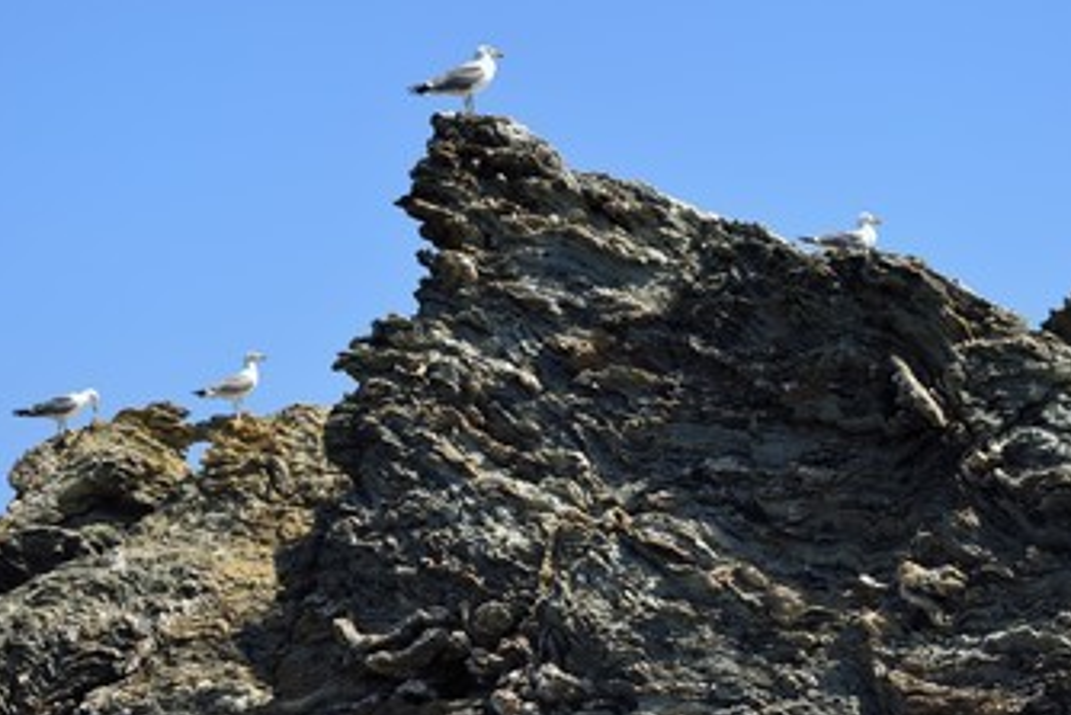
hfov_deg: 10.2
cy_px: 378
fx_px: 5982
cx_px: 536
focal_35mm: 201
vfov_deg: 6.8
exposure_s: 1/500
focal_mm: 160
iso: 200
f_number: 9
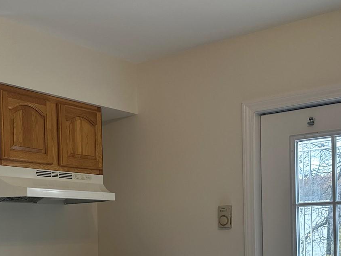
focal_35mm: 58
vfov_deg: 24.6
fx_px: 572
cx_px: 107
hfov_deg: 32.9
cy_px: 225
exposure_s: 1/144
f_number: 1.78
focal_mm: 6.86
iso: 100
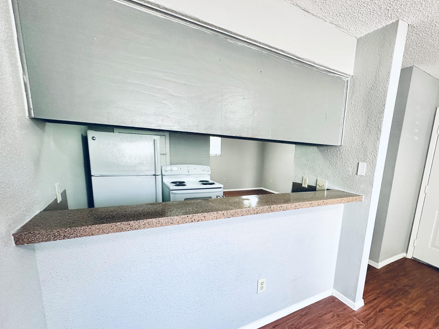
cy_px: 193
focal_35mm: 17
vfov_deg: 74.1
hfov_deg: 90.4
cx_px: 252
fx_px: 216
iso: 160
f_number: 2.2
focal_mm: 2.22
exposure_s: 1/60
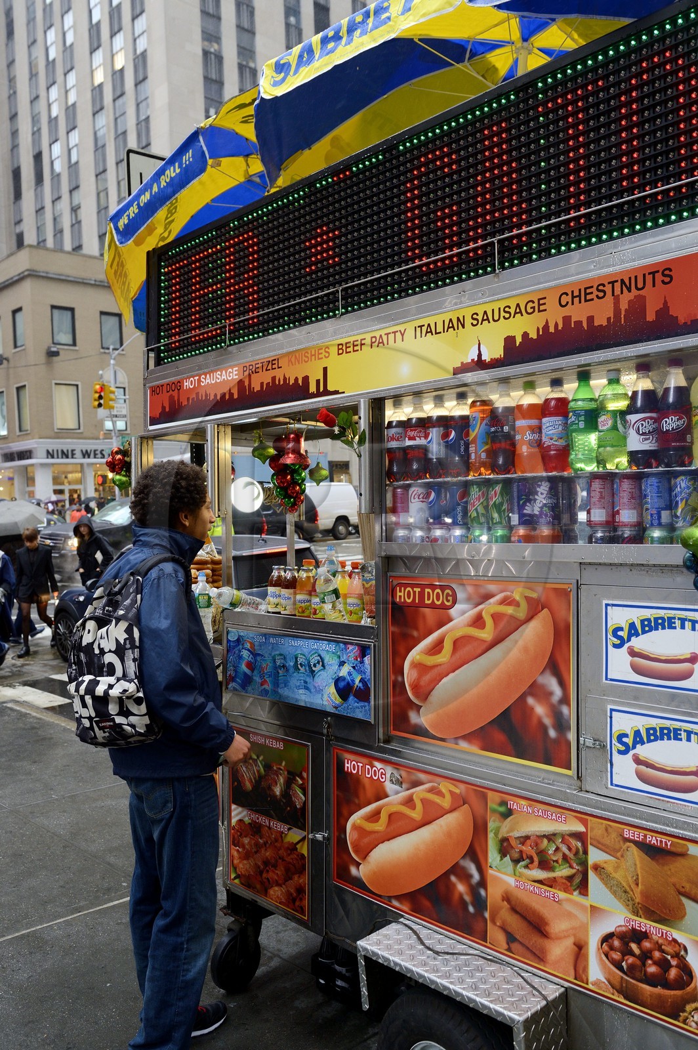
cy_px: 525
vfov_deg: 63.7
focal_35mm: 29
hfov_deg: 44.9
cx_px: 349
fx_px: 845
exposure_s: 1/125
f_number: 5
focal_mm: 29
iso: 800
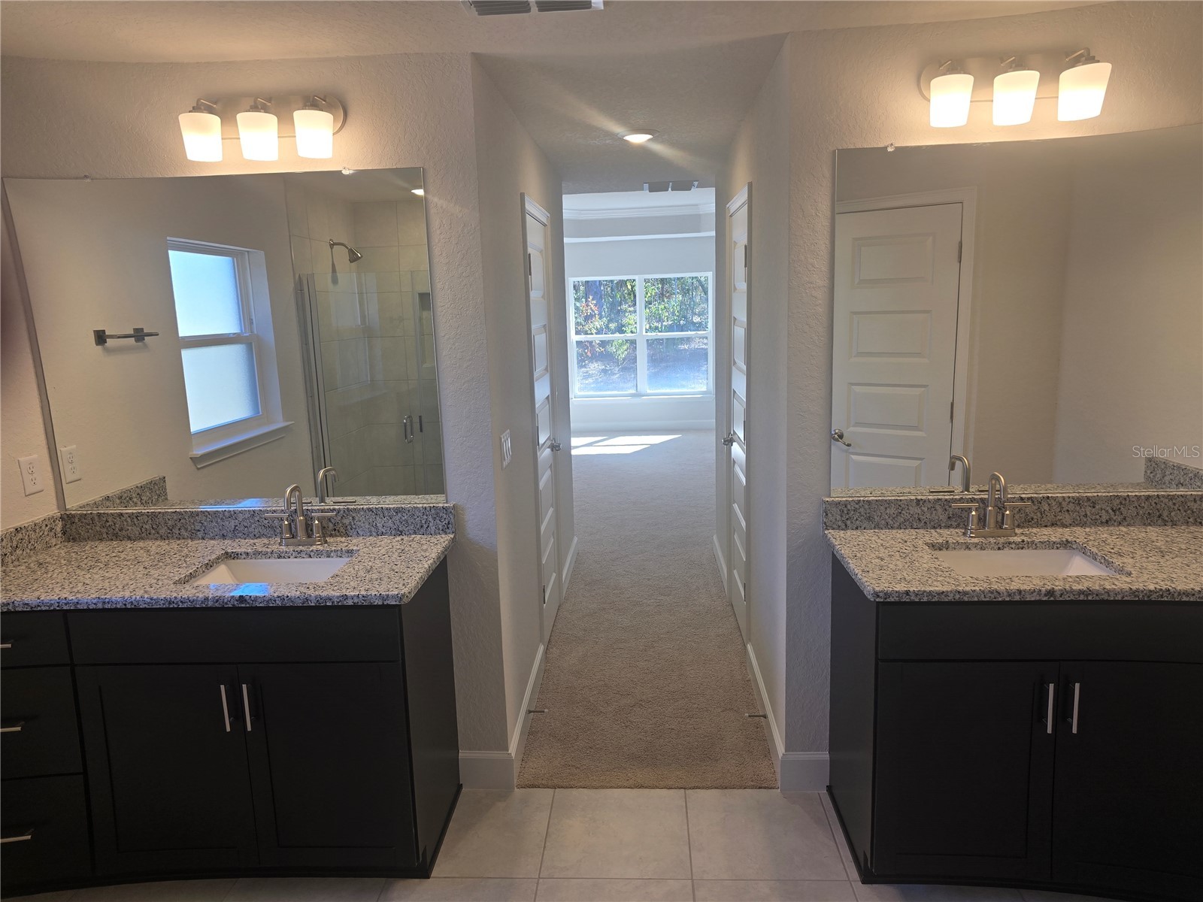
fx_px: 799
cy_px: 451
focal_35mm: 23
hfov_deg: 73.9
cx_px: 602
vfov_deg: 58.9
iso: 32
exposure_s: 1/120
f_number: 1.7
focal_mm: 6.3
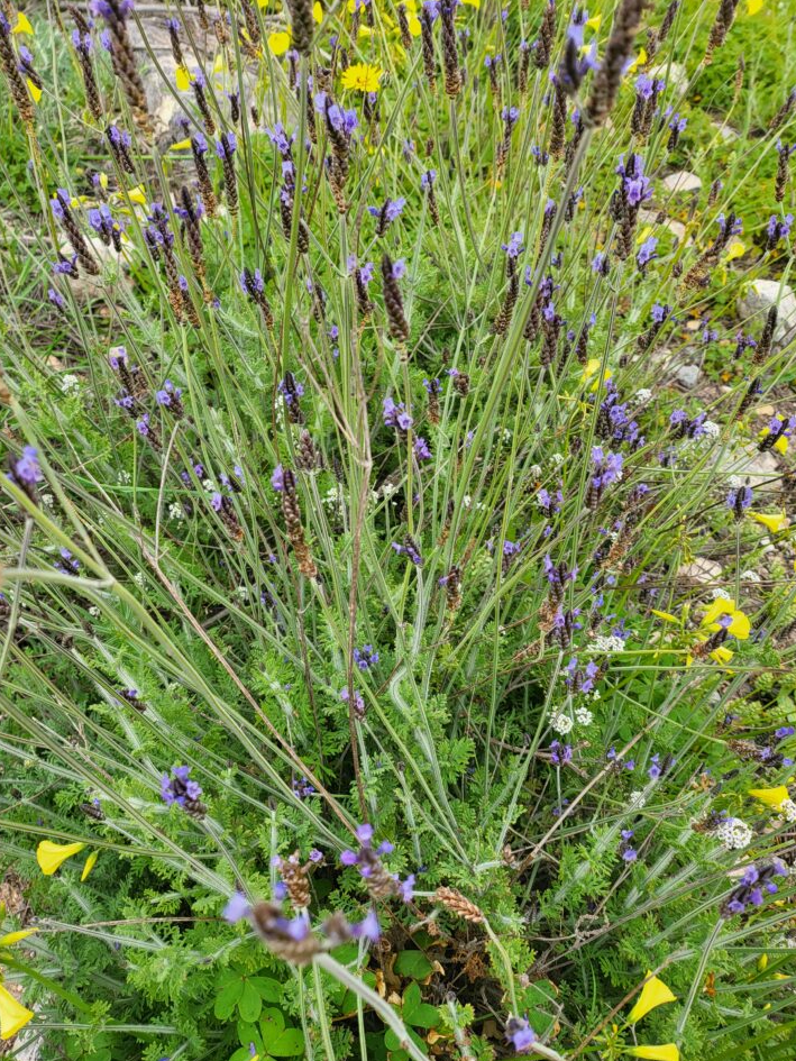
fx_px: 797
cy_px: 555
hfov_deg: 53.0
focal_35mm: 26
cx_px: 367
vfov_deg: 67.3
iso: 40
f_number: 1.8
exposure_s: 1/369
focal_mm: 5
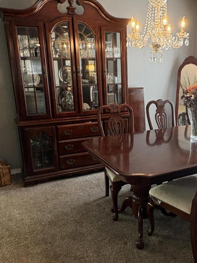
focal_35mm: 35
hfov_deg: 39.9
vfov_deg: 52.5
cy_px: 144
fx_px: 266
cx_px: 140
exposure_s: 1/60
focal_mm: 2.22
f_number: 2.2
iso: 250
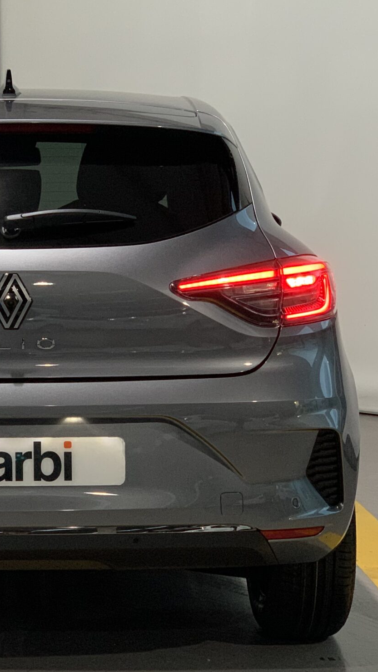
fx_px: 1747
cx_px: -6
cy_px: 334
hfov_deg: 12.2
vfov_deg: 21.8
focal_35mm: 98
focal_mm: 6
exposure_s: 1/55
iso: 250
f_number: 2.4
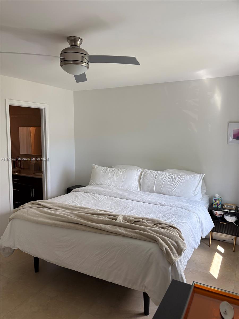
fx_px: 239
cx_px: 120
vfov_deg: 67.3
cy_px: 160
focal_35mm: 26
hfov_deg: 53.1
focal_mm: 5.96
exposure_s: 1/120
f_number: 1.6
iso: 64
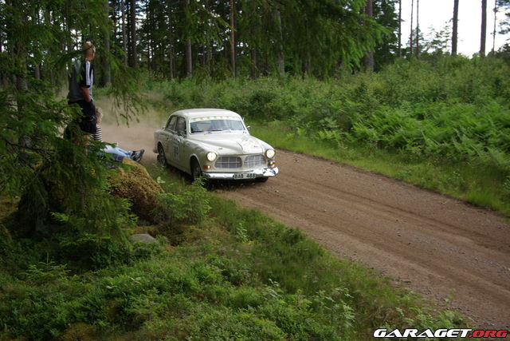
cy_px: 170
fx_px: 744
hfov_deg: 37.8
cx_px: 255
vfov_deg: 25.8
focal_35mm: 52
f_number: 4.5
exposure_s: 1/350
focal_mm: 35
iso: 400
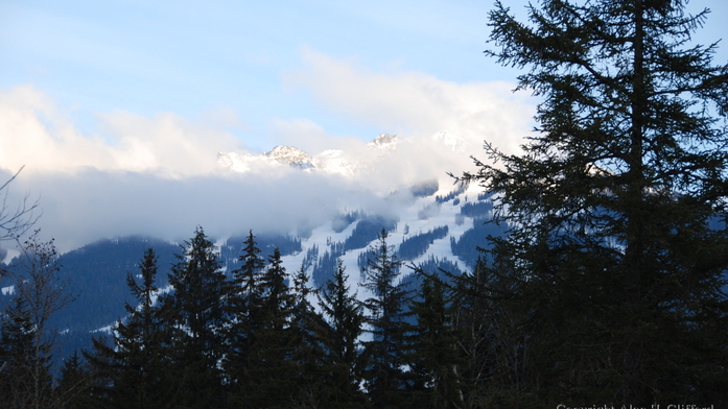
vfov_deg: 10.2
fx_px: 2288
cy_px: 181
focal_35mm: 119
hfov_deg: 18.1
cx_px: 363
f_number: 5.3
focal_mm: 75
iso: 160
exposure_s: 1/200
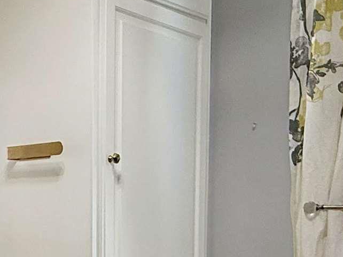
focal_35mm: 67
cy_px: 283
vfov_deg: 20.8
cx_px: 34
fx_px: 664
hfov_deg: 27.9
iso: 160
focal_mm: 2.22
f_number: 2.2
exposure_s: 1/120
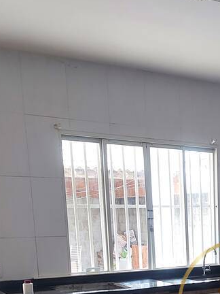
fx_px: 508
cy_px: 304
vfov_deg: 29.7
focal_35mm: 60
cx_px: 243
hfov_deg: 23.0
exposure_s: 1/60
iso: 250
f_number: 1.8
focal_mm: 5.23
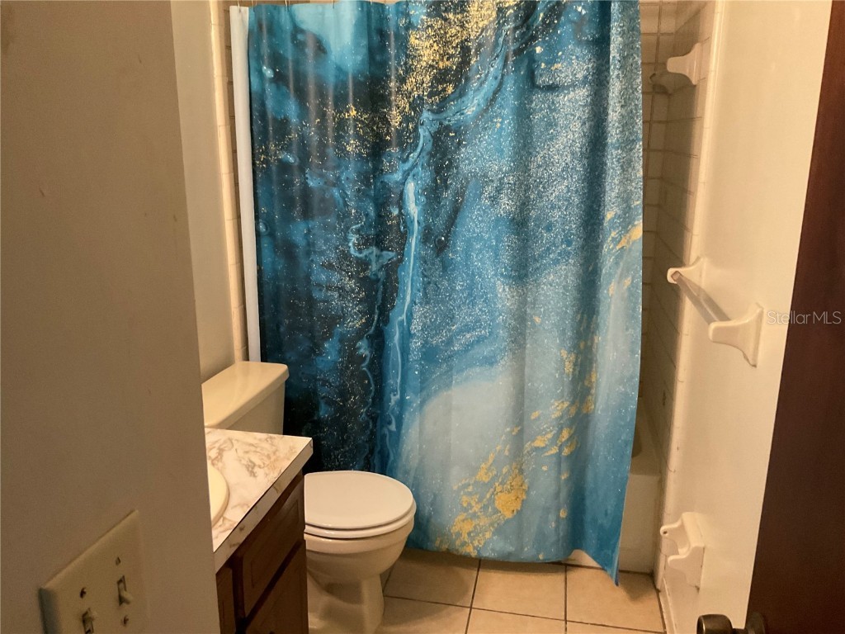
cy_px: 317
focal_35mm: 29
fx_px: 708
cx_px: 422
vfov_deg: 48.2
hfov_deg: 61.7
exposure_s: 1/40
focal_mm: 3
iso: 320
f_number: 1.8
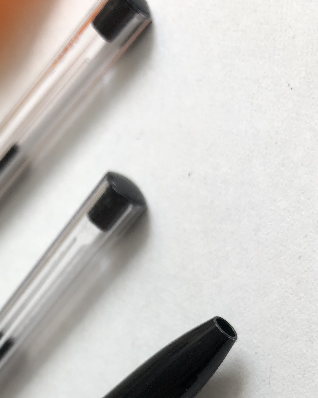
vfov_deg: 31.7
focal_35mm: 55
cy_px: 393
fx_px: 647
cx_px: 52
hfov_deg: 26.9
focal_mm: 3.99
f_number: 1.8
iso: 32
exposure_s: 1/120
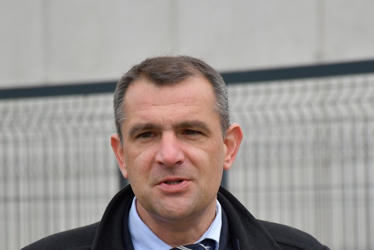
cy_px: 176
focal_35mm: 333
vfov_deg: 4.1
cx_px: 201
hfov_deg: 6.2
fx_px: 3460
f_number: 5.6
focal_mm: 140
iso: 560
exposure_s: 1/1000
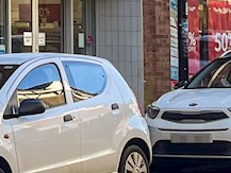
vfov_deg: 8.1
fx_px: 1122
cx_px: -162
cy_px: -265
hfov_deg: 11.1
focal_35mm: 168
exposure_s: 1/800
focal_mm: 5.1
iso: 50
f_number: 1.6
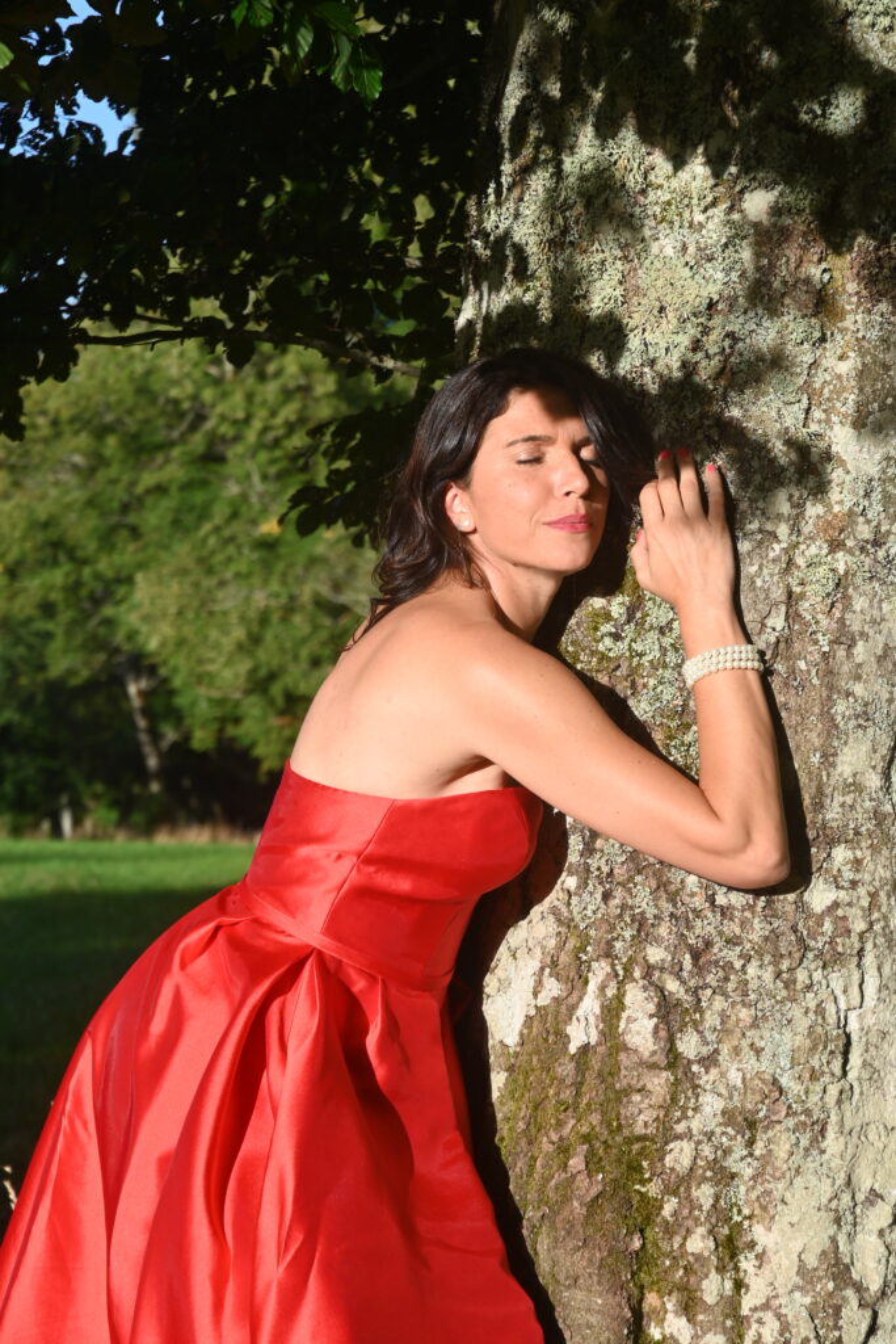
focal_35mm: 105
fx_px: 3918
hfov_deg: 13.0
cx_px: 448
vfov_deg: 19.5
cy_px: 672
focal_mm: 70
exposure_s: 1/200
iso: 100
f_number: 8
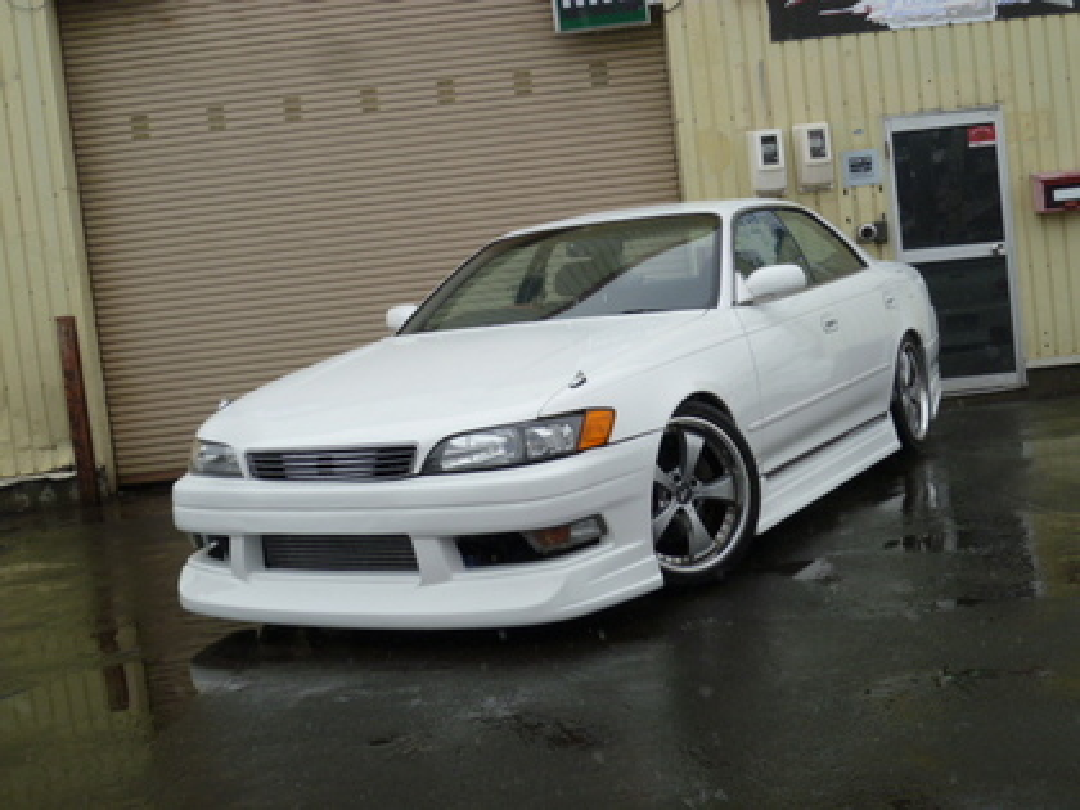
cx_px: 540
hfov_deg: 45.8
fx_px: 1279
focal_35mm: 41
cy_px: 405
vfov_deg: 35.1
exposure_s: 1/500
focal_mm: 7.4
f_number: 4
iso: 80
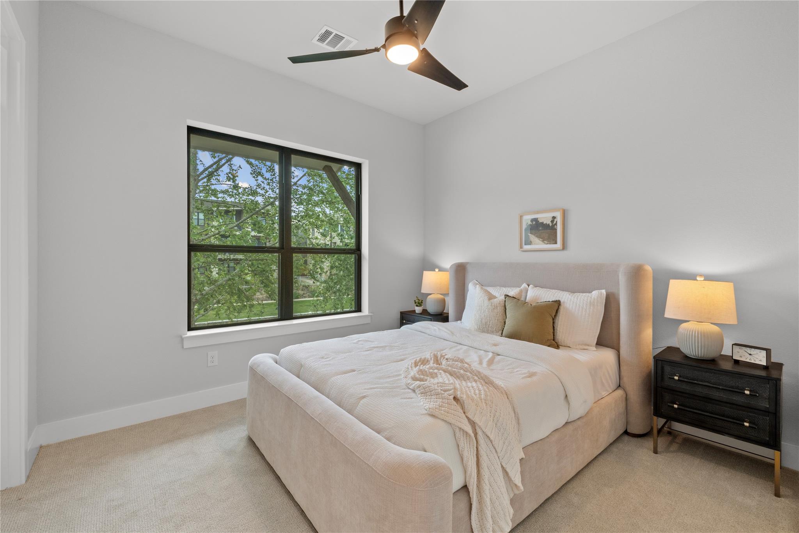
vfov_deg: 77.3
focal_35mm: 15
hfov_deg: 100.4
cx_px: 400
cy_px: 266
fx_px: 333
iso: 250
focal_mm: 10
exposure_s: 1.6
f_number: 11
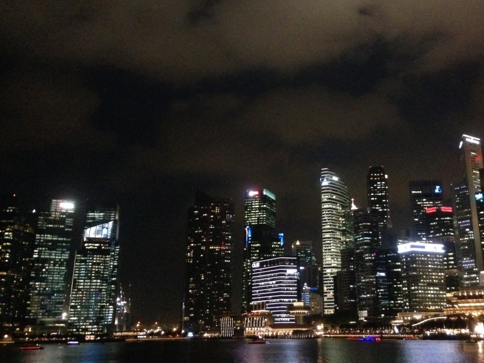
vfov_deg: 33.5
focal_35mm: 43
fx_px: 601
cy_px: 145
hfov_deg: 43.5
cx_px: 302
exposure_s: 1/15
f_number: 2.4
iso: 800
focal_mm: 4.12
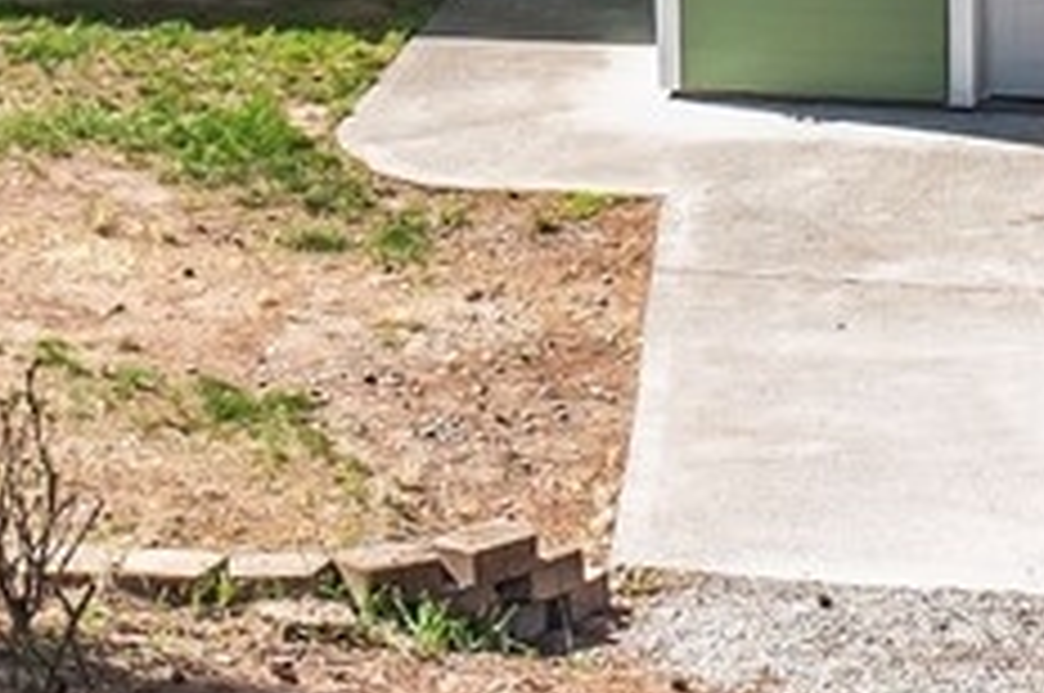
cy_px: -616
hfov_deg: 10.0
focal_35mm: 205
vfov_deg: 6.5
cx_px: 902
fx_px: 5937
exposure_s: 1/240
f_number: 5
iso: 100
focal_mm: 10.26
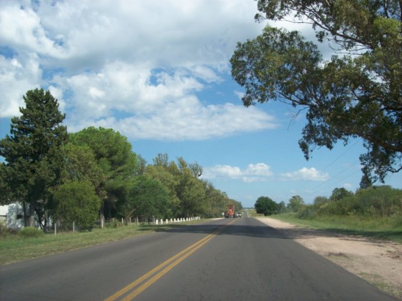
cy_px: 150
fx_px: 418
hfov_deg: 51.4
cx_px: 201
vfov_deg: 39.6
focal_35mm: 36
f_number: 4.8
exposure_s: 1/515
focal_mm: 6
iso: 80
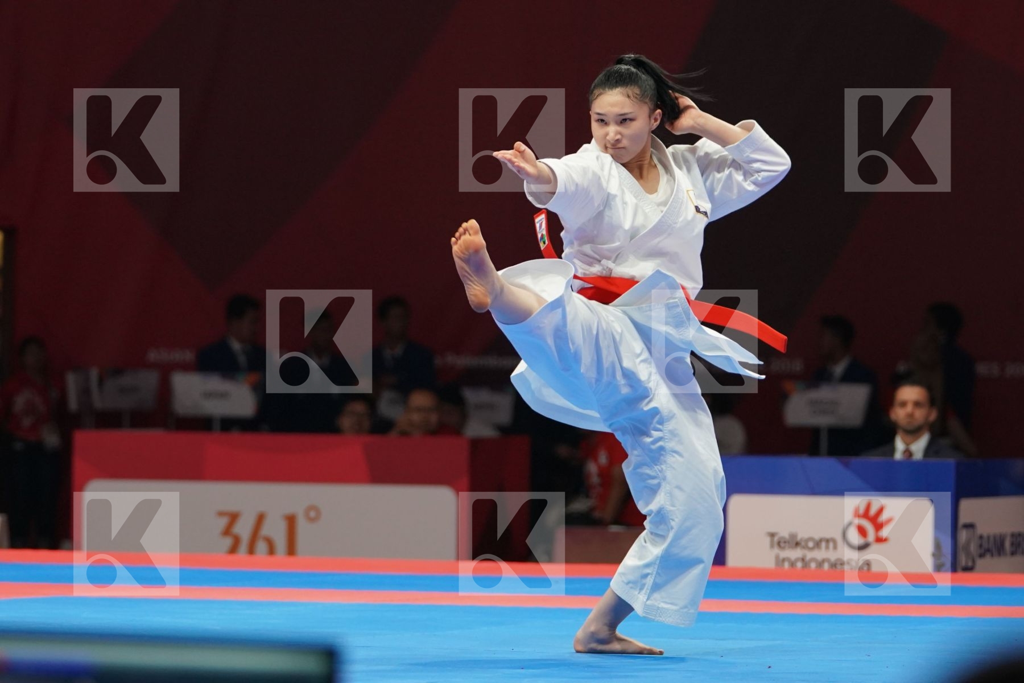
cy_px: 342
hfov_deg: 9.0
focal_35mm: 229
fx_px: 6513
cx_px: 512
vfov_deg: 6.0
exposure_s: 1/500
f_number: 4
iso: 2000
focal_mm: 153
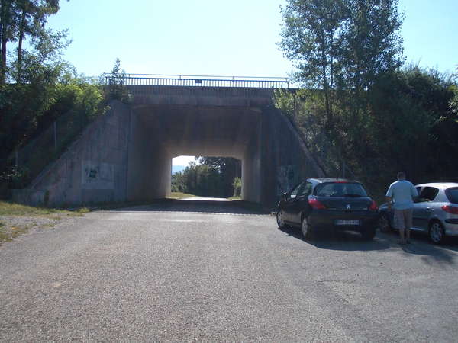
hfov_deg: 49.0
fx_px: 503
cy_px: 172
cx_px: 229
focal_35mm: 38
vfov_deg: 37.7
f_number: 6.2
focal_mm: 5.3
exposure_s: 1/400
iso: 80
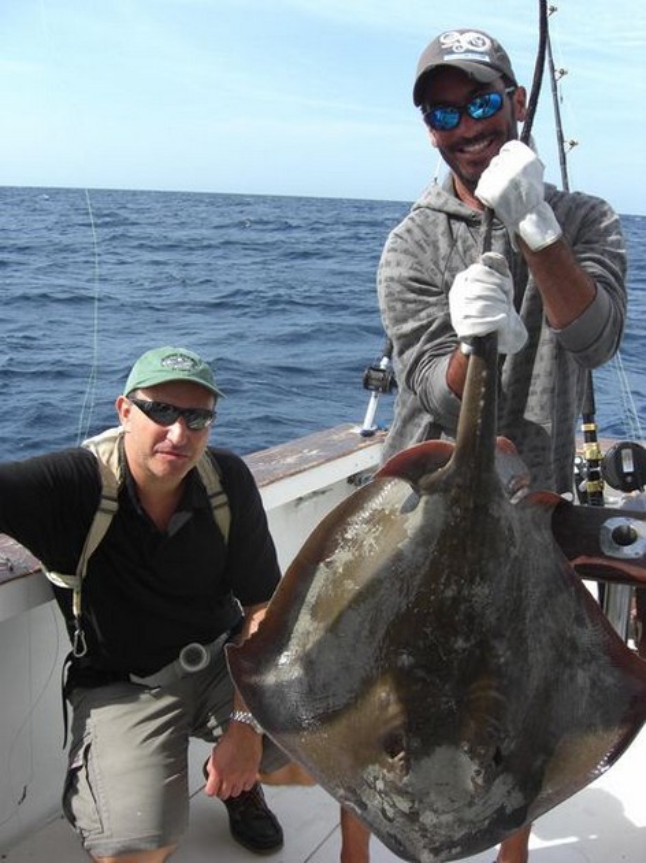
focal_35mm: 38
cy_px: 432
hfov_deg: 37.7
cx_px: 323
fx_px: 946
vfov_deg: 49.0
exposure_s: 1/640
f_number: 4
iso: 80
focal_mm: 7.9
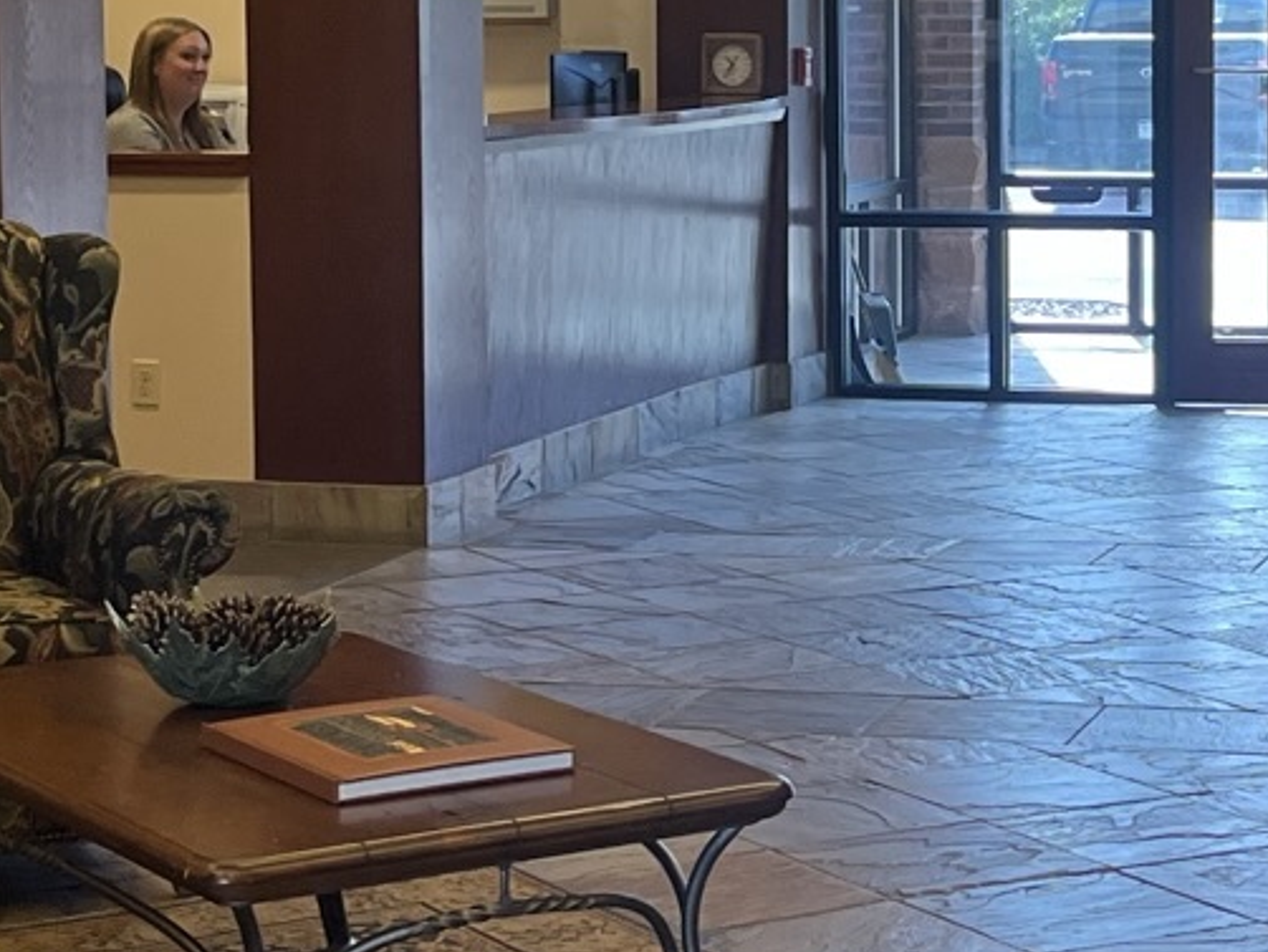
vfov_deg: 13.9
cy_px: 258
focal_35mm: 106
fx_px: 3885
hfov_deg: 18.3
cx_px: 1048
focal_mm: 5.1
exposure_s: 1/120
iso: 125
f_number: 1.6
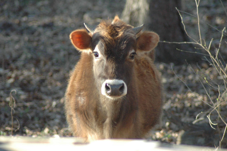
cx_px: 114
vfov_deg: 3.0
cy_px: 76
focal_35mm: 450
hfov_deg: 4.6
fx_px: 2835
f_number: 6
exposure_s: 1/400
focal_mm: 300
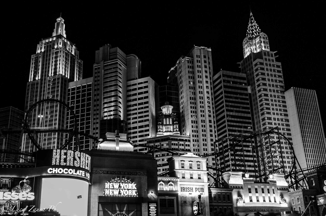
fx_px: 380
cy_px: 108
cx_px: 163
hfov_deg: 46.5
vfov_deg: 31.7
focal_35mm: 42
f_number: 4.5
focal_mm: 28
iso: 400
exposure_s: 1/25
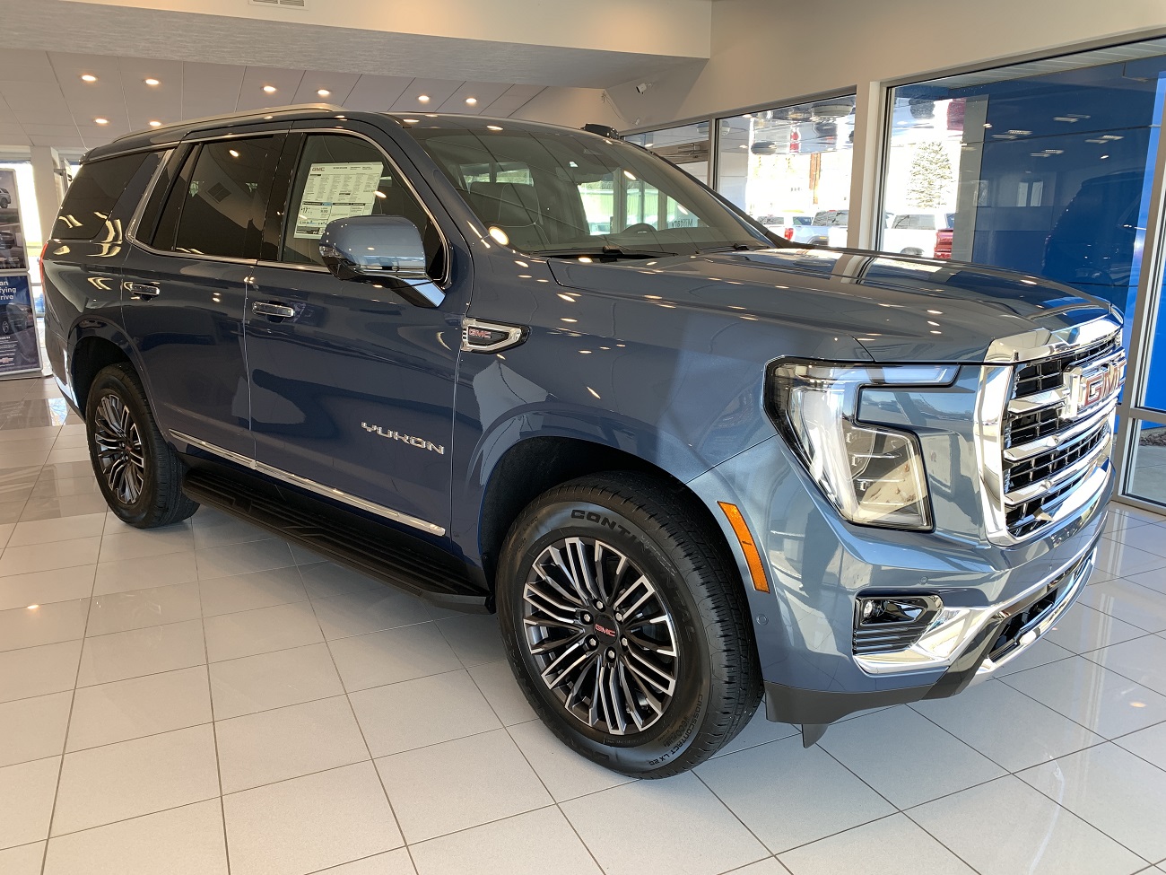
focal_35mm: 26
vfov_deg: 53.1
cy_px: 438
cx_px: 583
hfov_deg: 67.3
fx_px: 876
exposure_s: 1/120
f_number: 1.8
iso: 50
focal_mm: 4.25
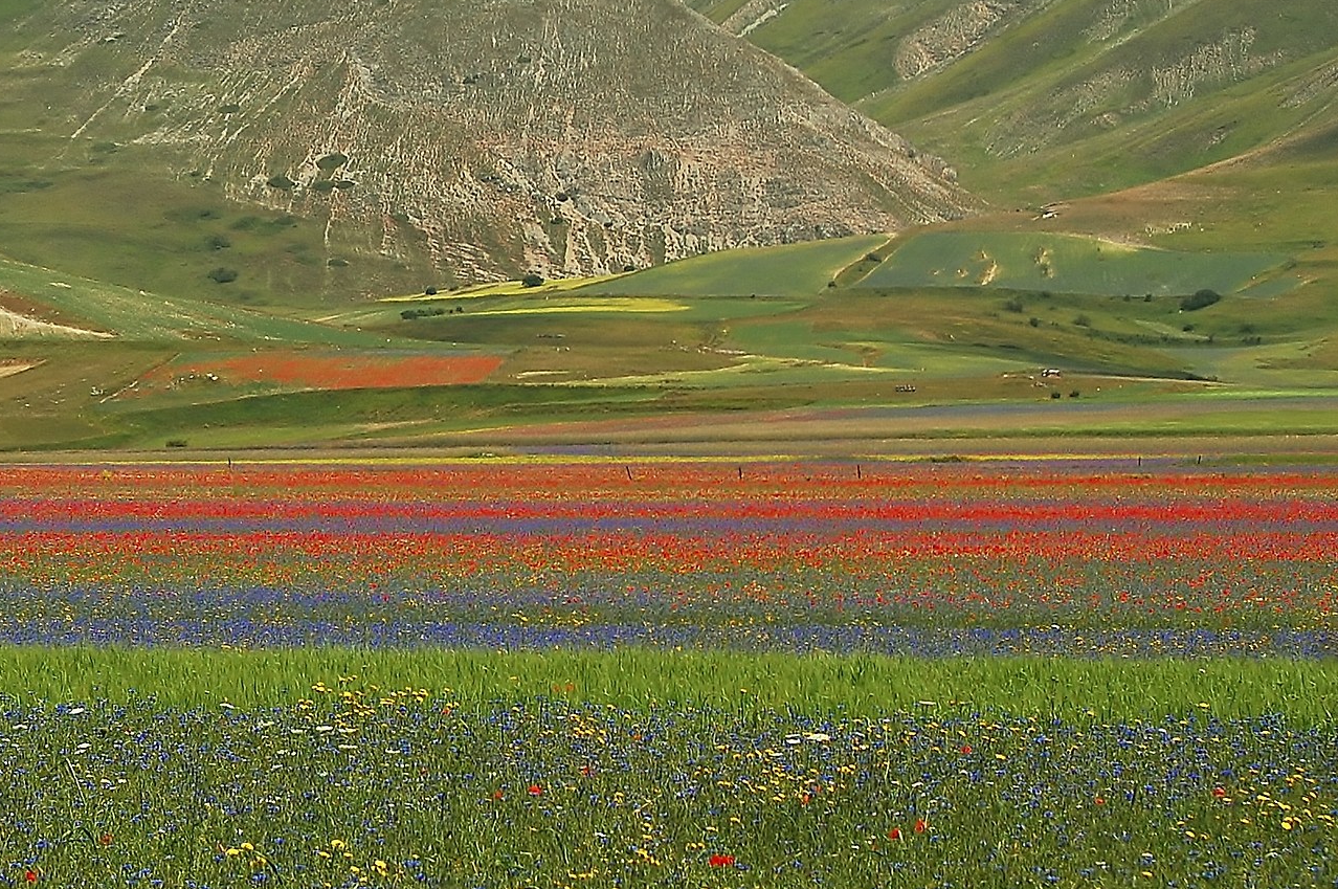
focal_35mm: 155
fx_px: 5752
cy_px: 174
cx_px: 88
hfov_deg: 13.1
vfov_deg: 8.8
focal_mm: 55
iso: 200
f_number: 6.3
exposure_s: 1/400
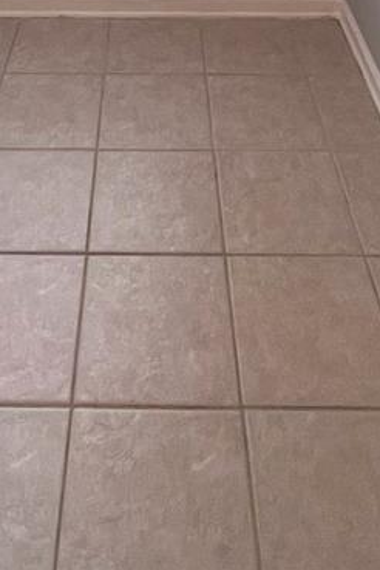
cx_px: 139
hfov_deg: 30.4
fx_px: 697
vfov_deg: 26.1
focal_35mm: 44
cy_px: -354
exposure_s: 1/120
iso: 64
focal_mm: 1.57
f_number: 1.8
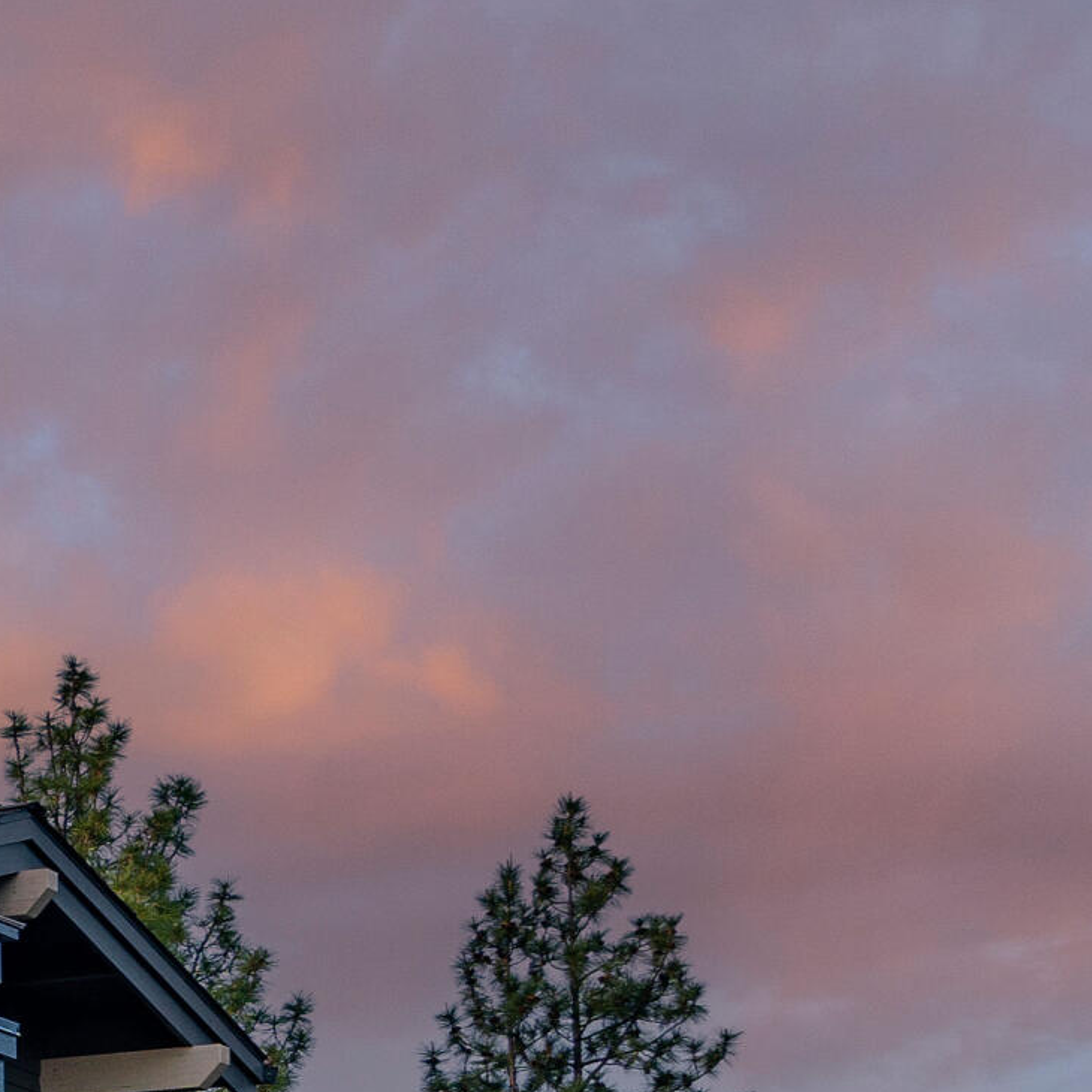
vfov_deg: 9.6
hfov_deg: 9.2
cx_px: -1067
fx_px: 6353
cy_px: 1445
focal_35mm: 178
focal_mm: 34
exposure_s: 1
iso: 100
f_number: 8
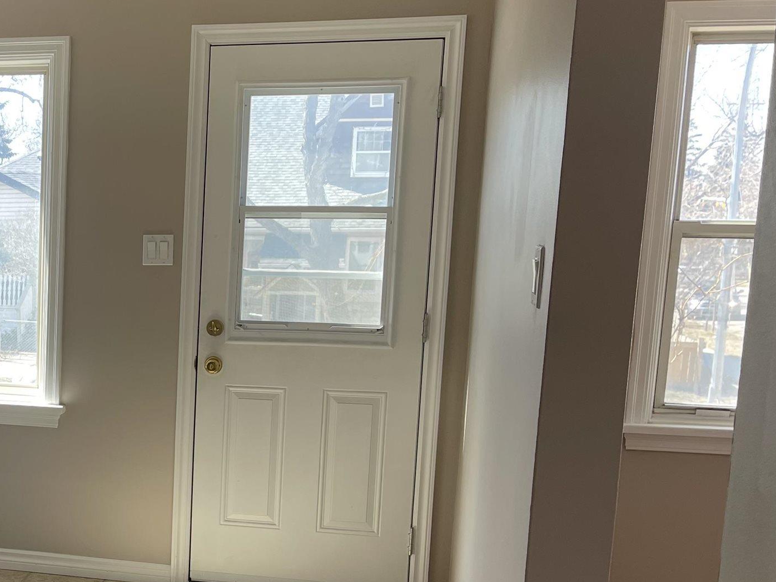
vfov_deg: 26.3
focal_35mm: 55
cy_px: 427
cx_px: -2
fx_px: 1233
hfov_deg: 32.2
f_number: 1.6
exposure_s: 1/121
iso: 32
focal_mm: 5.1
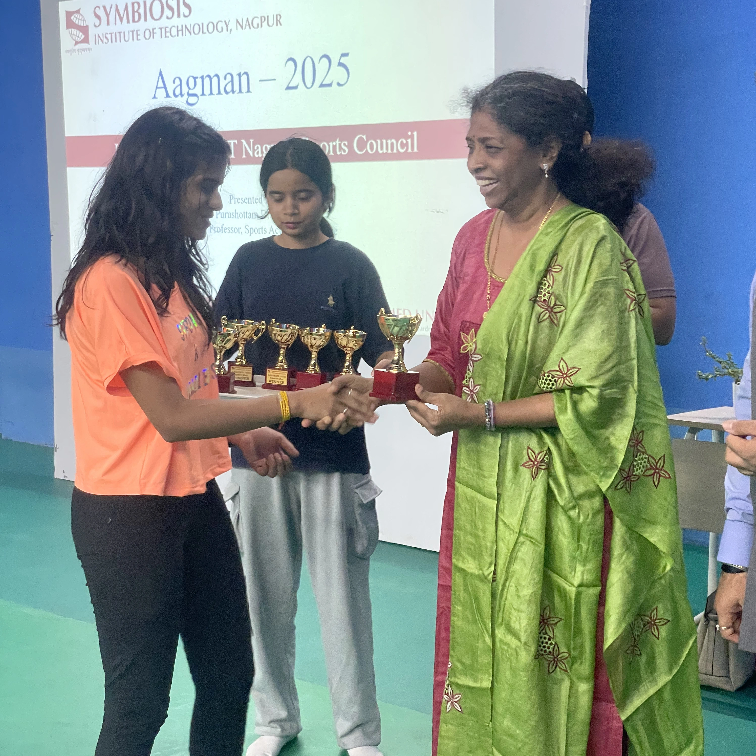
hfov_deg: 27.7
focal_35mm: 62
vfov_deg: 27.7
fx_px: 1532
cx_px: 382
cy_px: 422
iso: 400
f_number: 2
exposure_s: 1/50
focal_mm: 6
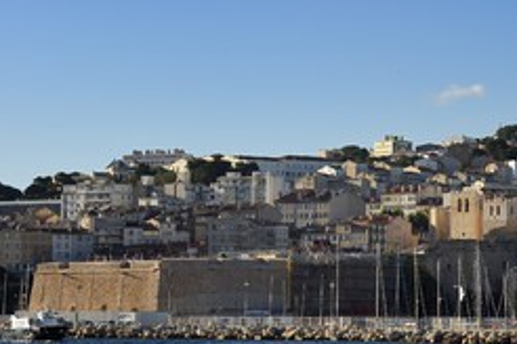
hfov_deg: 11.8
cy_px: 138
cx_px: 372
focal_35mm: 174
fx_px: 2499
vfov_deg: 7.9
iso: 200
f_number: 9
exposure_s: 1/500
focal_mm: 102
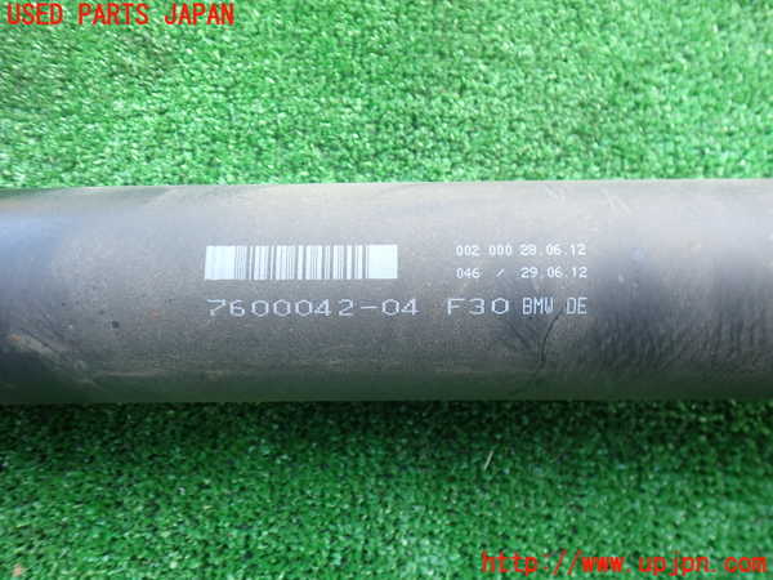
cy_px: 290
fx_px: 670
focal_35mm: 30
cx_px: 386
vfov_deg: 46.8
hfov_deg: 60.0
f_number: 2.3
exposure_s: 1/100
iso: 200
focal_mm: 5.4
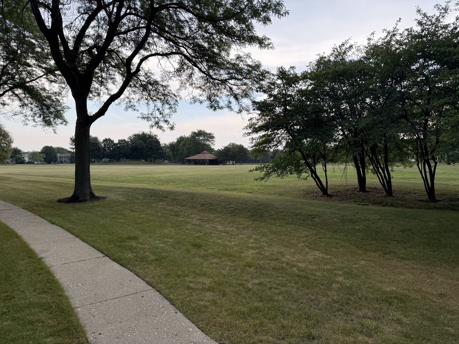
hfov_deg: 71.6
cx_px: 230
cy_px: 172
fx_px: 318
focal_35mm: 24
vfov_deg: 56.8
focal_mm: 6.76
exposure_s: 1/607
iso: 100
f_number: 1.78
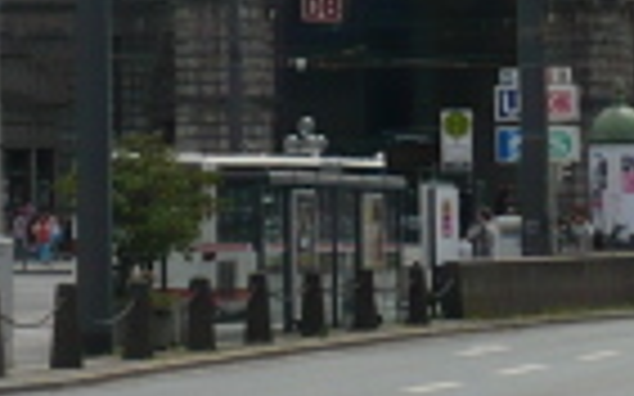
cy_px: -290
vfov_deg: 4.6
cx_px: -337
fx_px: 4871
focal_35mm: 282
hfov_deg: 7.3
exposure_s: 1/250
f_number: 10
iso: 100
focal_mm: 9.1
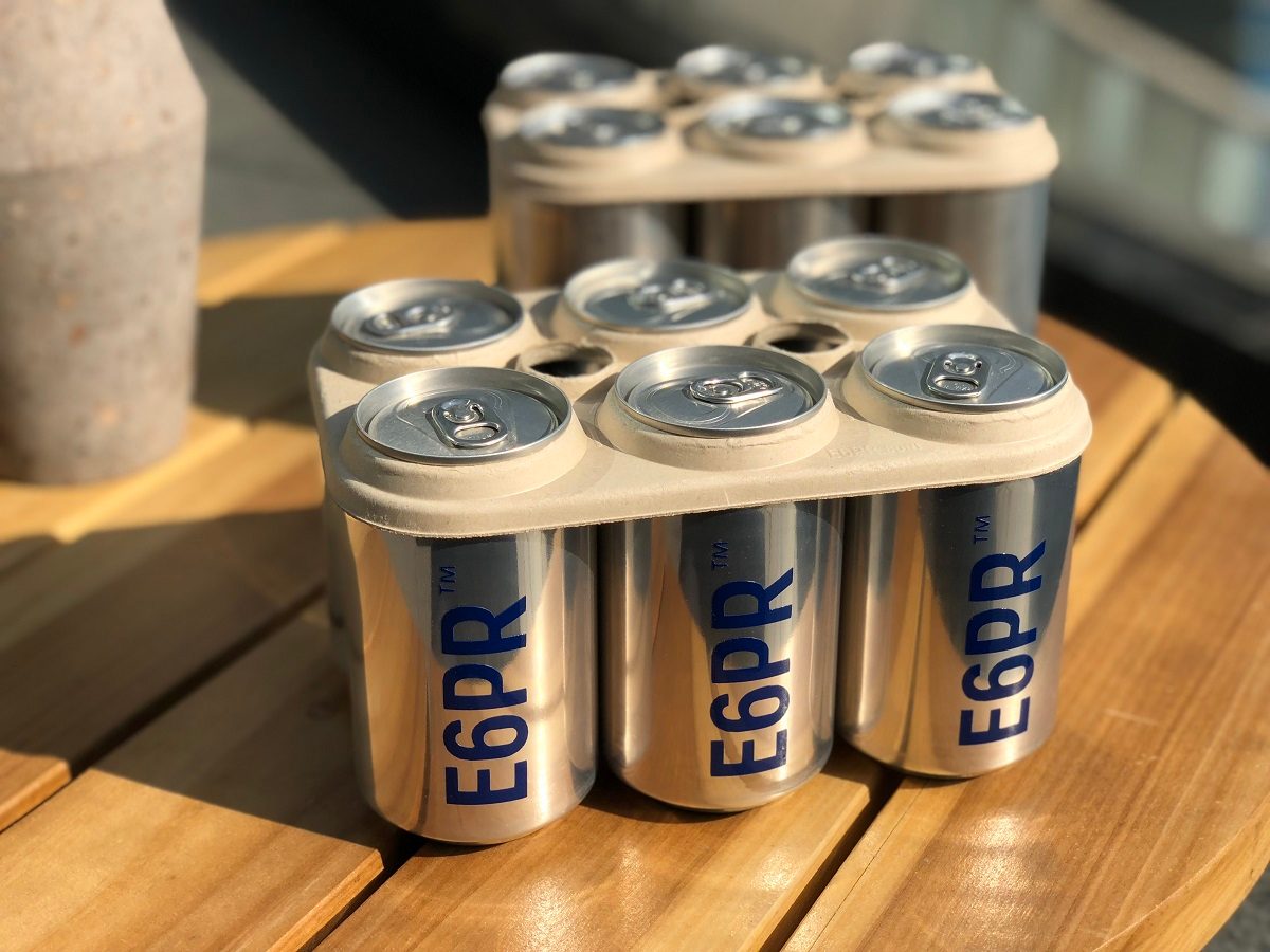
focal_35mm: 52
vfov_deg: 28.0
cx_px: 635
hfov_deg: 36.8
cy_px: 476
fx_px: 1908
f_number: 2.4
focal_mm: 6
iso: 16
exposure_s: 1/1715
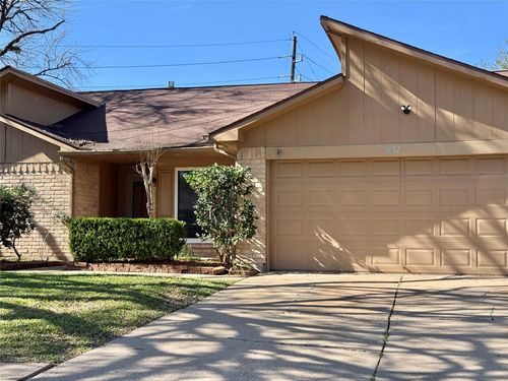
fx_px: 704
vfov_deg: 30.3
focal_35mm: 48
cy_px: 190
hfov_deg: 39.7
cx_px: 254
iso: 80
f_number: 1.78
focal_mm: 6.76
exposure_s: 1/2273
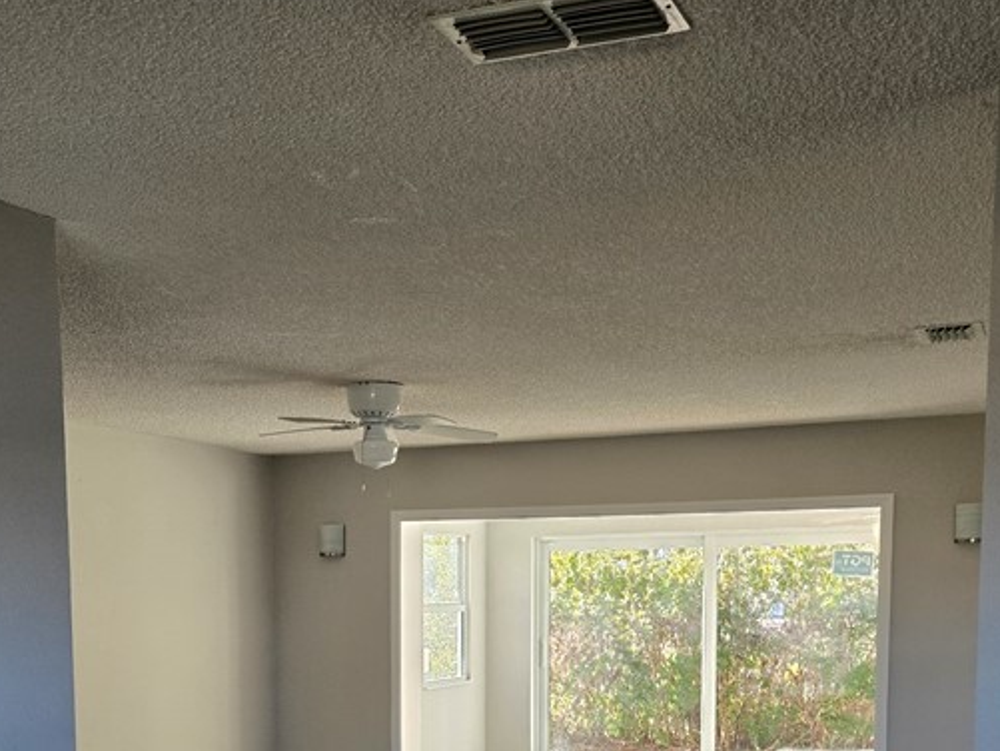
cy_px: 721
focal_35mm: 47
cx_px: 387
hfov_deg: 40.2
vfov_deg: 29.2
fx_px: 1358
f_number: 1.8
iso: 125
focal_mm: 5.4
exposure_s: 1/180
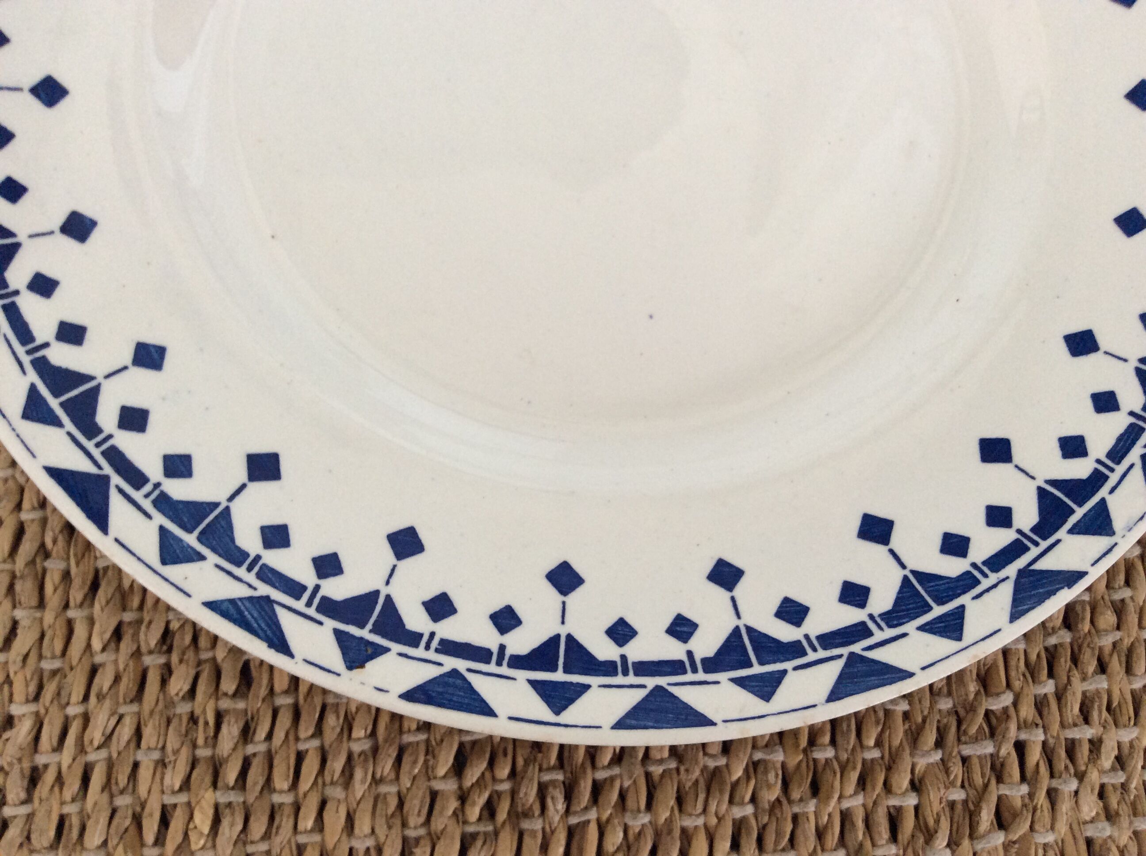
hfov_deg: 56.9
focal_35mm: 32
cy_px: 428
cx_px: 573
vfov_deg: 44.1
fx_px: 1058
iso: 100
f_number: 2.4
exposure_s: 1/25
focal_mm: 3.3
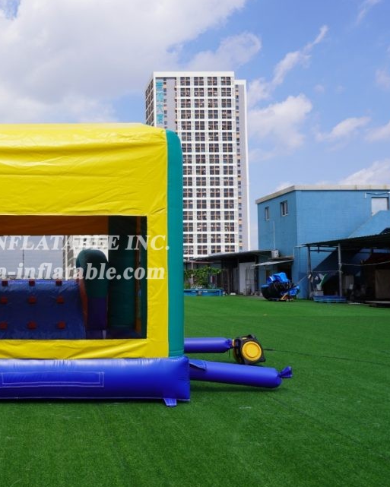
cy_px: 257
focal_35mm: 36
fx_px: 519
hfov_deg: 38.1
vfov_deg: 50.2
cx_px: 32
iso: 100
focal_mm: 16
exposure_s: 1/160
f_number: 10
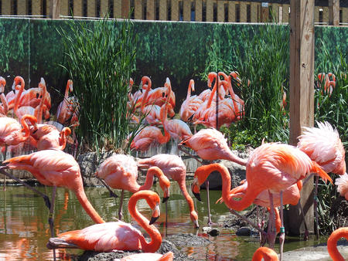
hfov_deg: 17.6
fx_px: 1127
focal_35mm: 112
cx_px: 174
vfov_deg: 13.2
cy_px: 130
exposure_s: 1/640
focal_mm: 24
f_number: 3.5
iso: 100
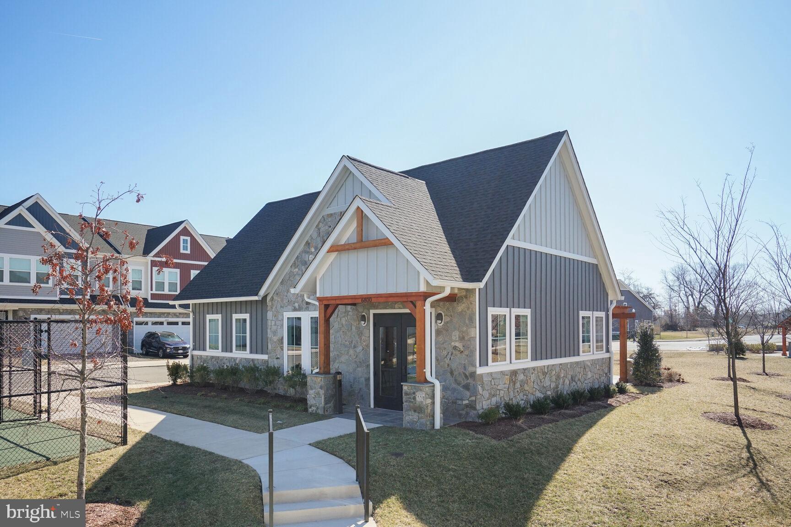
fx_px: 527
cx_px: 396
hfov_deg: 73.7
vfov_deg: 53.1
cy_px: 264
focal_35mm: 24
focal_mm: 24
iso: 640
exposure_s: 1/1000
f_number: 8
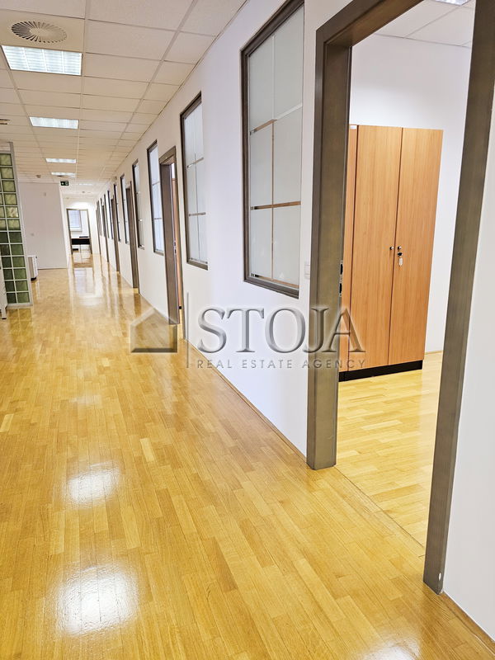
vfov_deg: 73.9
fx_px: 439
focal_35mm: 23
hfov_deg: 58.9
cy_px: 330
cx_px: 248
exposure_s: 1/100
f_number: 1.7
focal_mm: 6.3
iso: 320
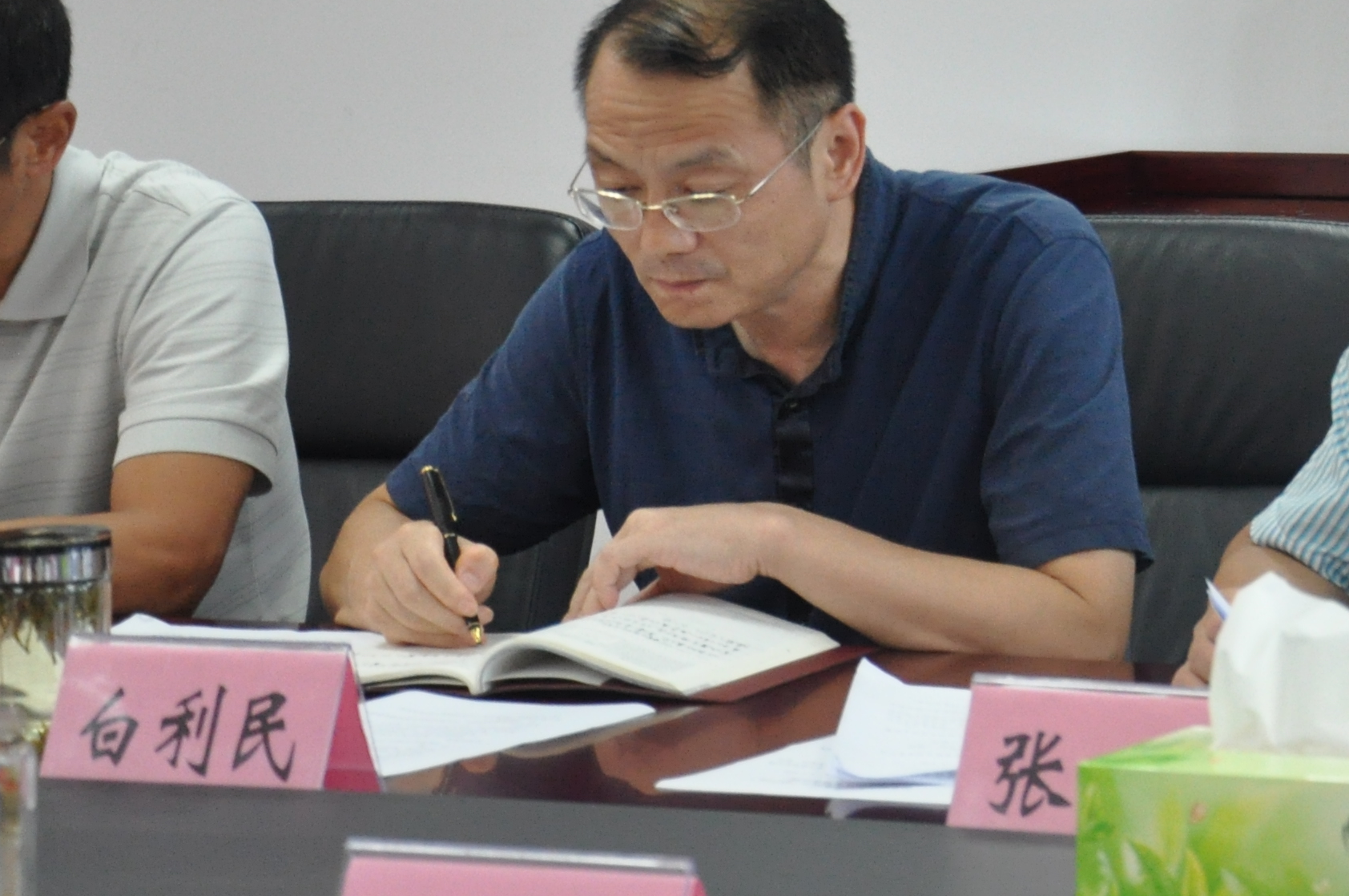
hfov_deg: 10.6
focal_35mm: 191
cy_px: -159
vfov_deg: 7.1
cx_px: 1689
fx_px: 7147
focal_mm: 50
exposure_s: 1/50
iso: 1250
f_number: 7.1
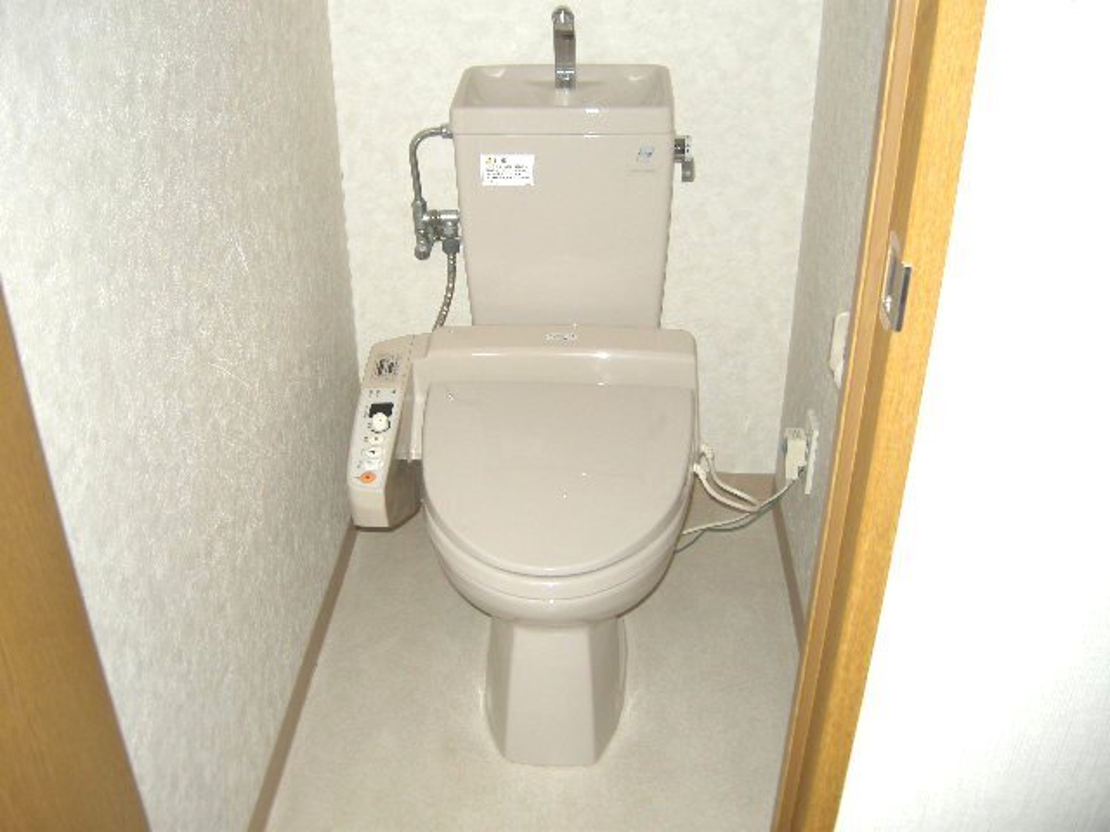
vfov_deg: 40.7
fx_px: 1122
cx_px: 555
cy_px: 416
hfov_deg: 52.6
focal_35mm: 35
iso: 64
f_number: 2.7
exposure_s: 1/60
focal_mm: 7.5
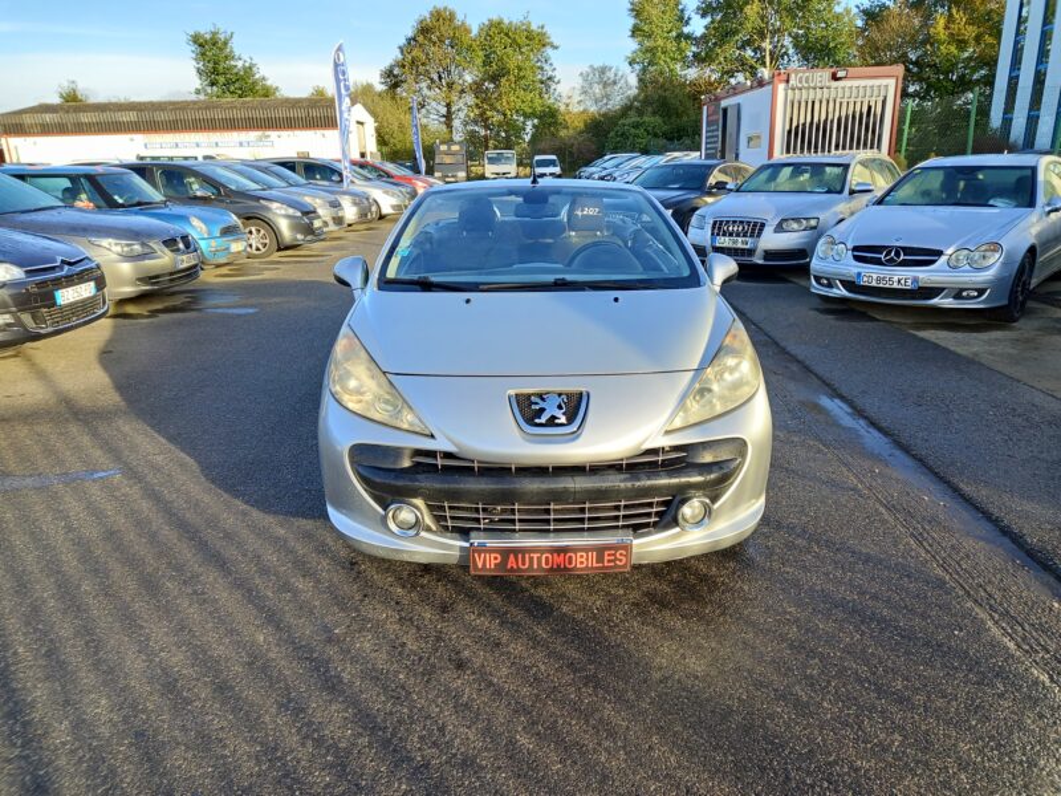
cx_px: 530
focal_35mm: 25
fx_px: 766
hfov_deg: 69.4
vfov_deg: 54.9
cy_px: 398
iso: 32
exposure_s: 1/100
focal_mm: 4.6
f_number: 2
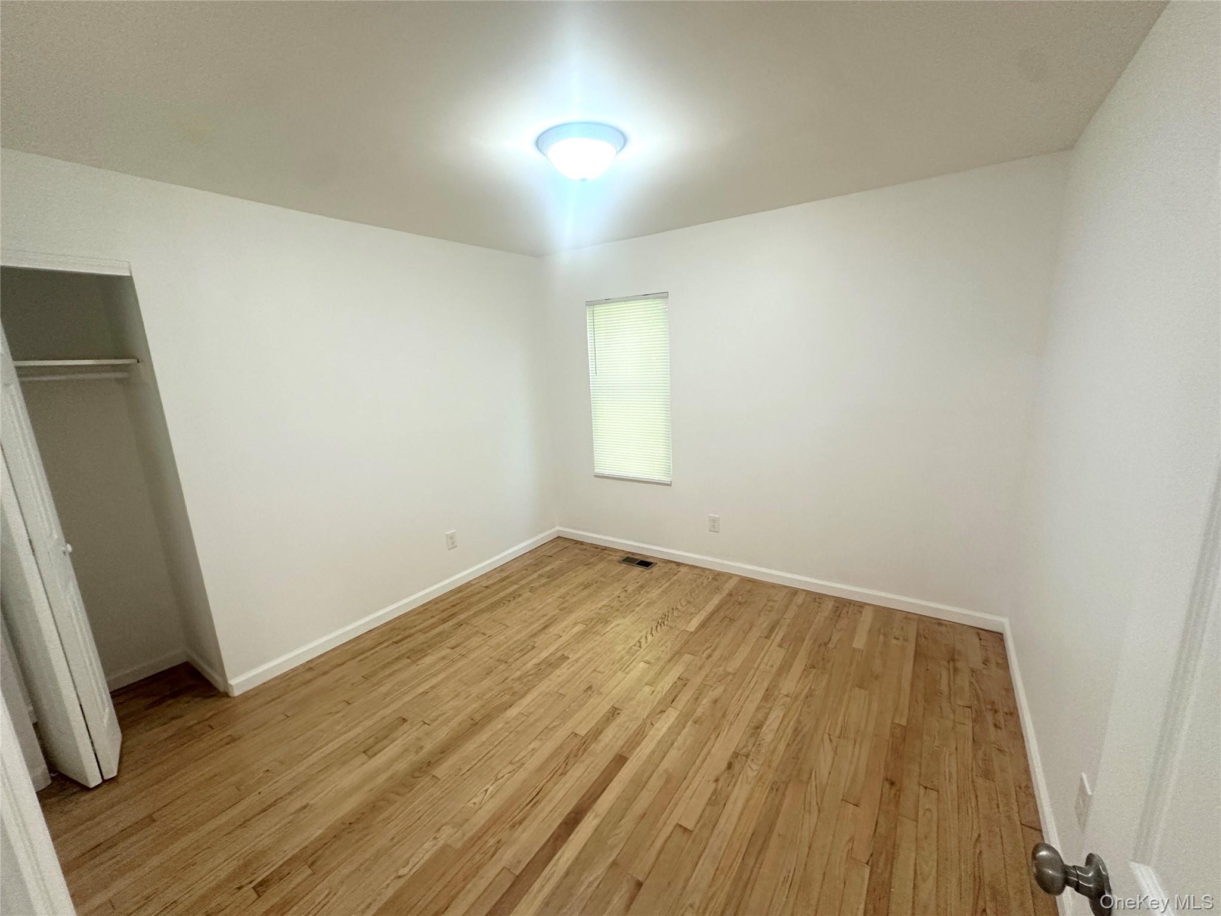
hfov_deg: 102.1
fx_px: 494
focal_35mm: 14
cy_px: 458
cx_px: 610
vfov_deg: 85.7
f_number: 2.2
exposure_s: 1/120
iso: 250
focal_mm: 2.22
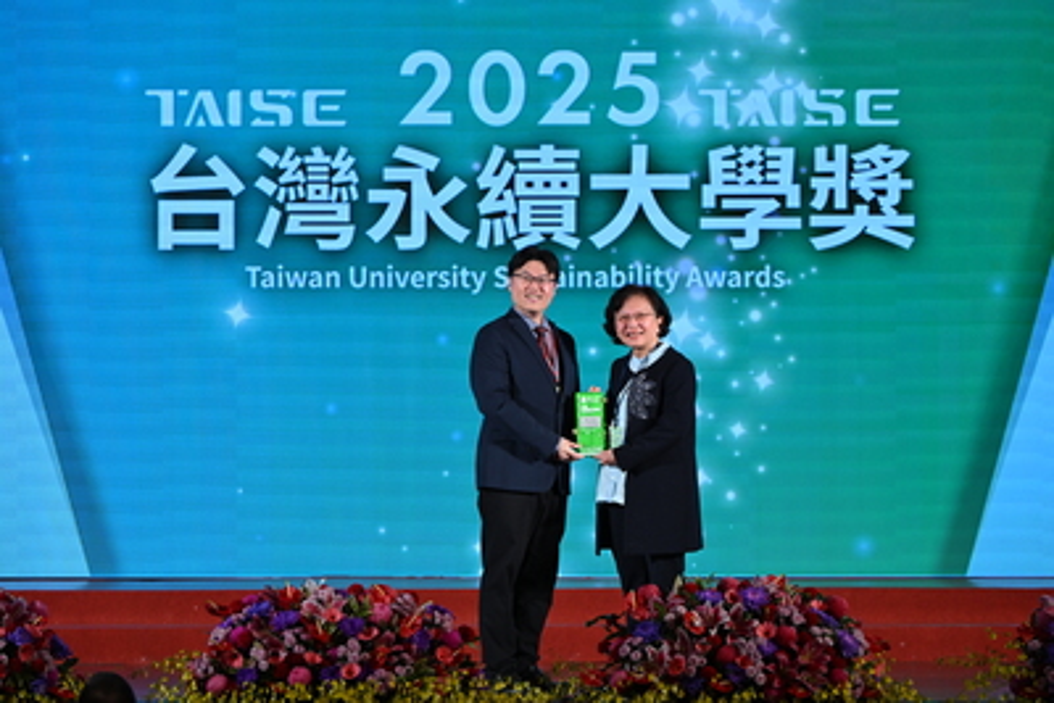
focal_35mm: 280
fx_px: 8200
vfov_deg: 4.9
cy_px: 352
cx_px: 527
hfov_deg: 7.4
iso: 1250
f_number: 7.1
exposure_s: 1/192
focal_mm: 280
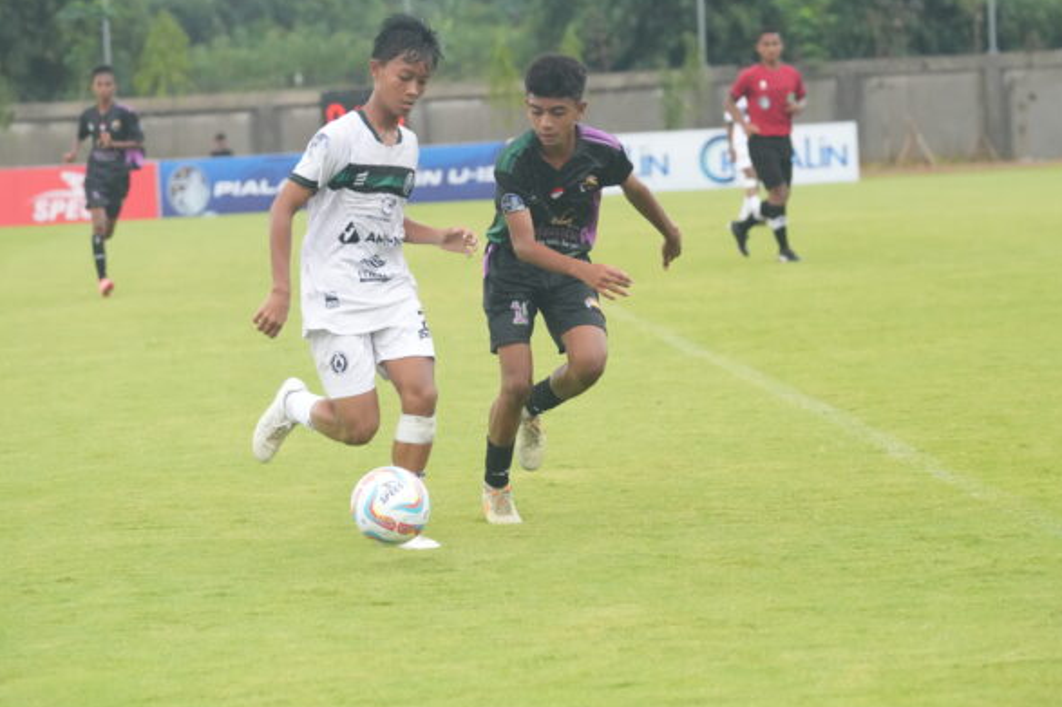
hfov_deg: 14.0
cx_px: 532
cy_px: 268
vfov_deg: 9.3
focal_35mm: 147
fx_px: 4335
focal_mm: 115
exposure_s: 1/5000
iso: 6400
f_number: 4
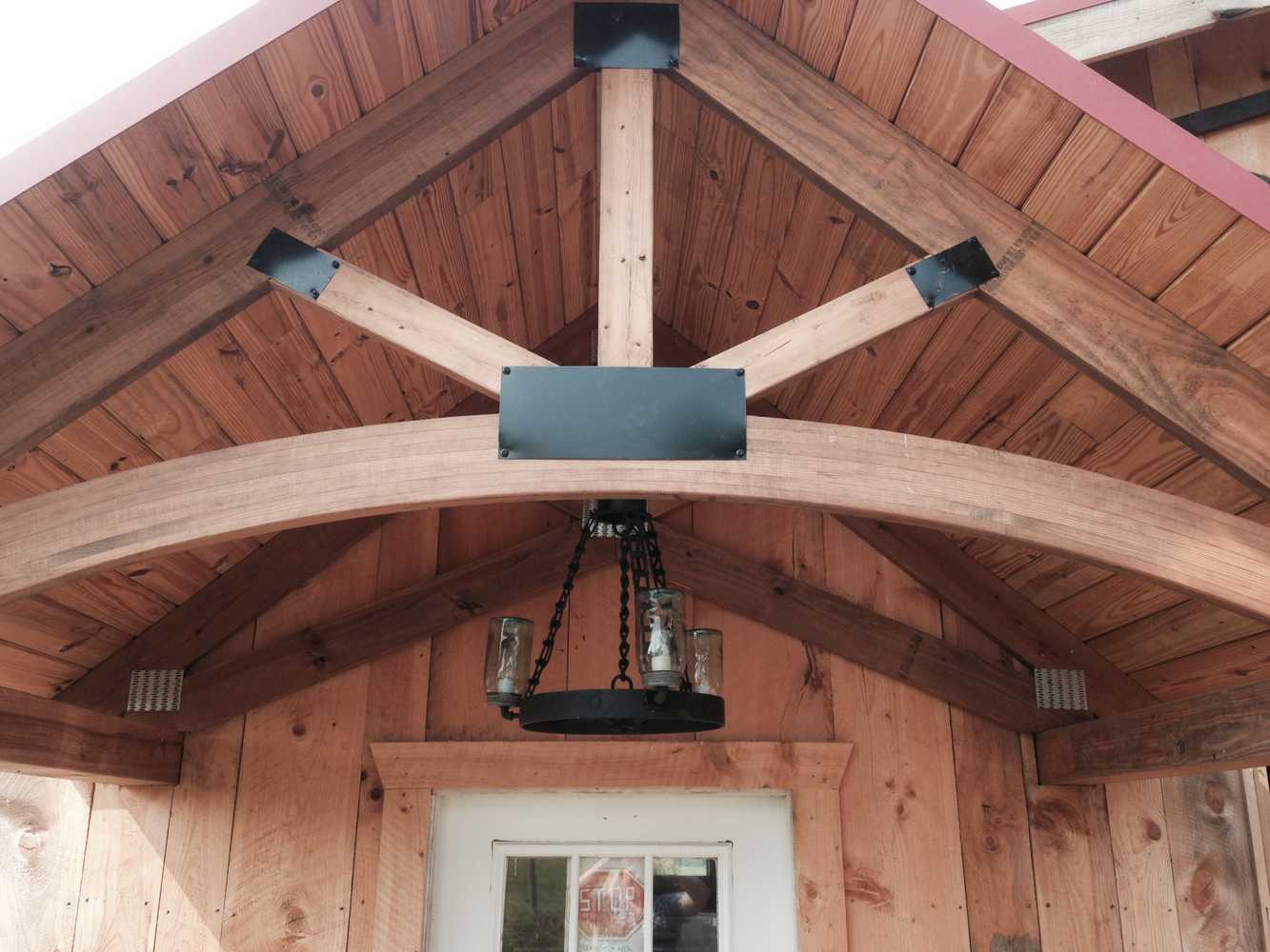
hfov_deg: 55.3
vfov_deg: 43.0
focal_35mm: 33
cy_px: 476
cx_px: 635
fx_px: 1211
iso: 50
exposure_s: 1/310
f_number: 2.4
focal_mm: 4.12
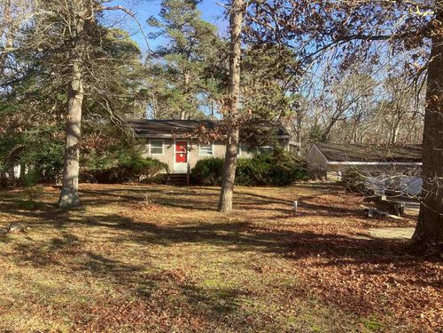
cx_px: 222
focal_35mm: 31
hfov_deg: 58.4
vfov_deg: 45.4
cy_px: 166
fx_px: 397
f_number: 2.4
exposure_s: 1/193
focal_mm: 3.3
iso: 25
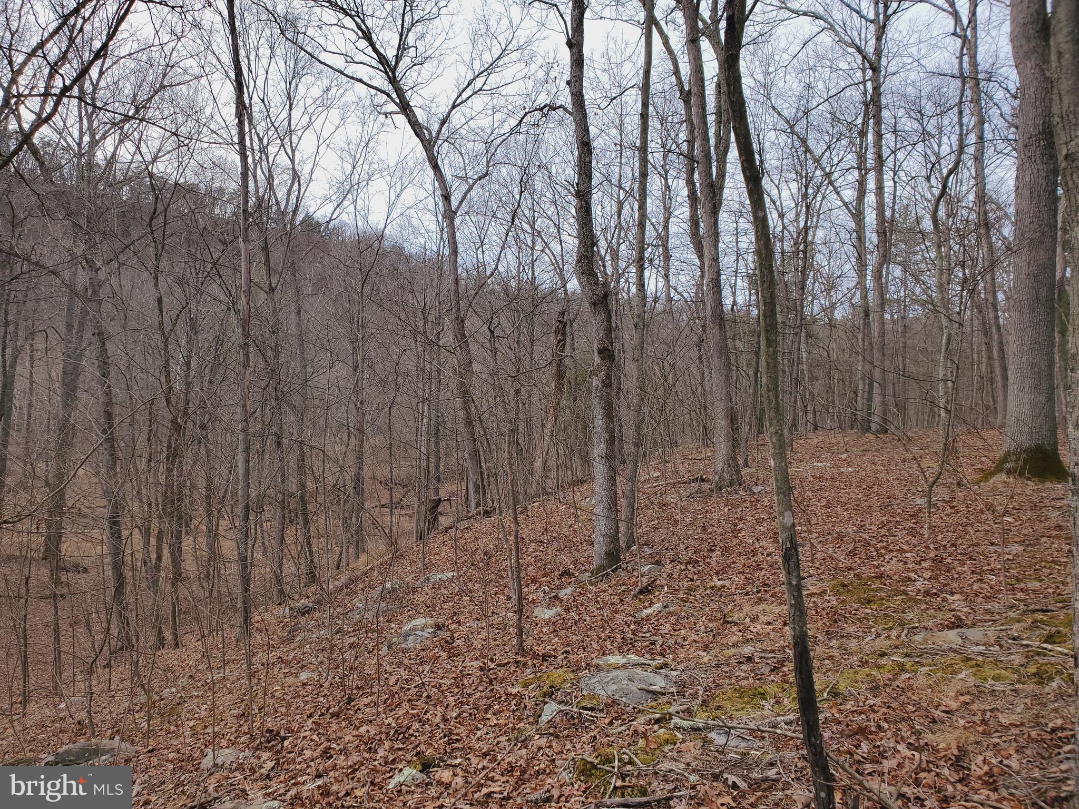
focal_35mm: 26
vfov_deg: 53.1
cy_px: 404
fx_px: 810
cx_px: 540
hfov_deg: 67.3
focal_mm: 4.3
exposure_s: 1/568
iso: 50
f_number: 2.4
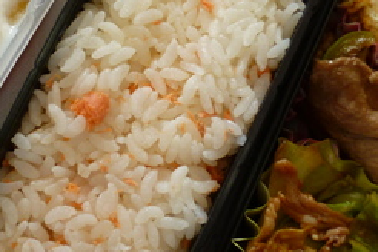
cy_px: 112
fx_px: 682
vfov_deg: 20.9
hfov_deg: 30.8
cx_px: 141
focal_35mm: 65
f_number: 2.2
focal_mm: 4.3
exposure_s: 1/100
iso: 80
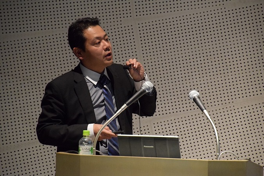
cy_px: 88
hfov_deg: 8.3
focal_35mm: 248
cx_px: 132
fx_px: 1815
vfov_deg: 5.6
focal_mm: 165
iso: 4000
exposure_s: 1/40
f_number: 6
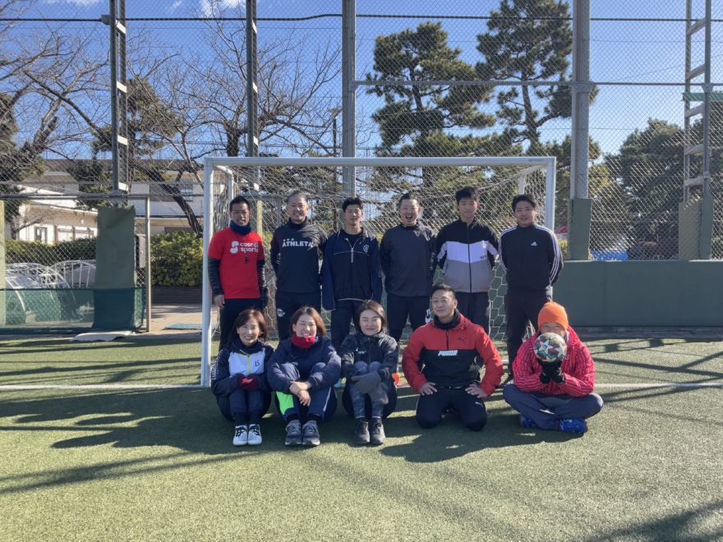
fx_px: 606
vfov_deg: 48.2
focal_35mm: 29
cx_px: 362
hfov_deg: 61.7
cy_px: 271
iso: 16
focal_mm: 3
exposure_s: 1/627
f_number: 1.8
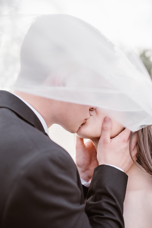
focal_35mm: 35
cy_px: 114
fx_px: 221
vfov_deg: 54.4
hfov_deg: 37.9
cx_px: 76
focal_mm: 35
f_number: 2.8
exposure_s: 1/1000
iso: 200
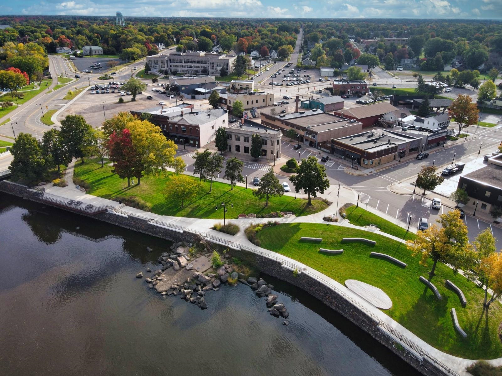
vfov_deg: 56.8
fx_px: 348
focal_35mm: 24
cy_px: 188
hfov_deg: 71.6
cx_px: 251
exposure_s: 1/400
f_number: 2.8
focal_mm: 4.5
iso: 100
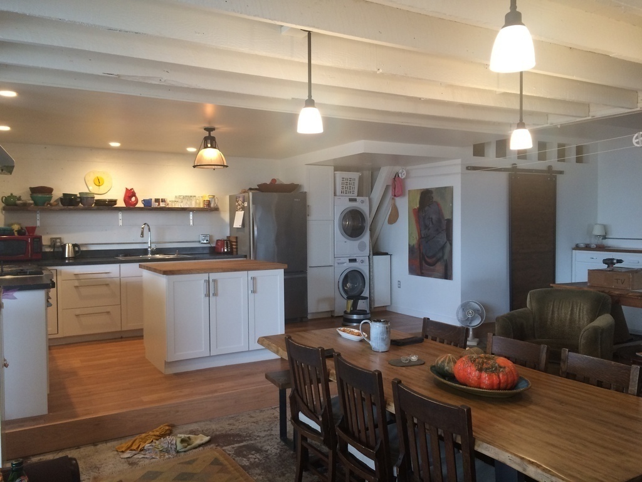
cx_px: 321
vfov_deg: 48.2
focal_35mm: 29
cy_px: 241
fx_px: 538
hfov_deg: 61.7
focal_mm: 4.15
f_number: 2.2
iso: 80
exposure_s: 1/30
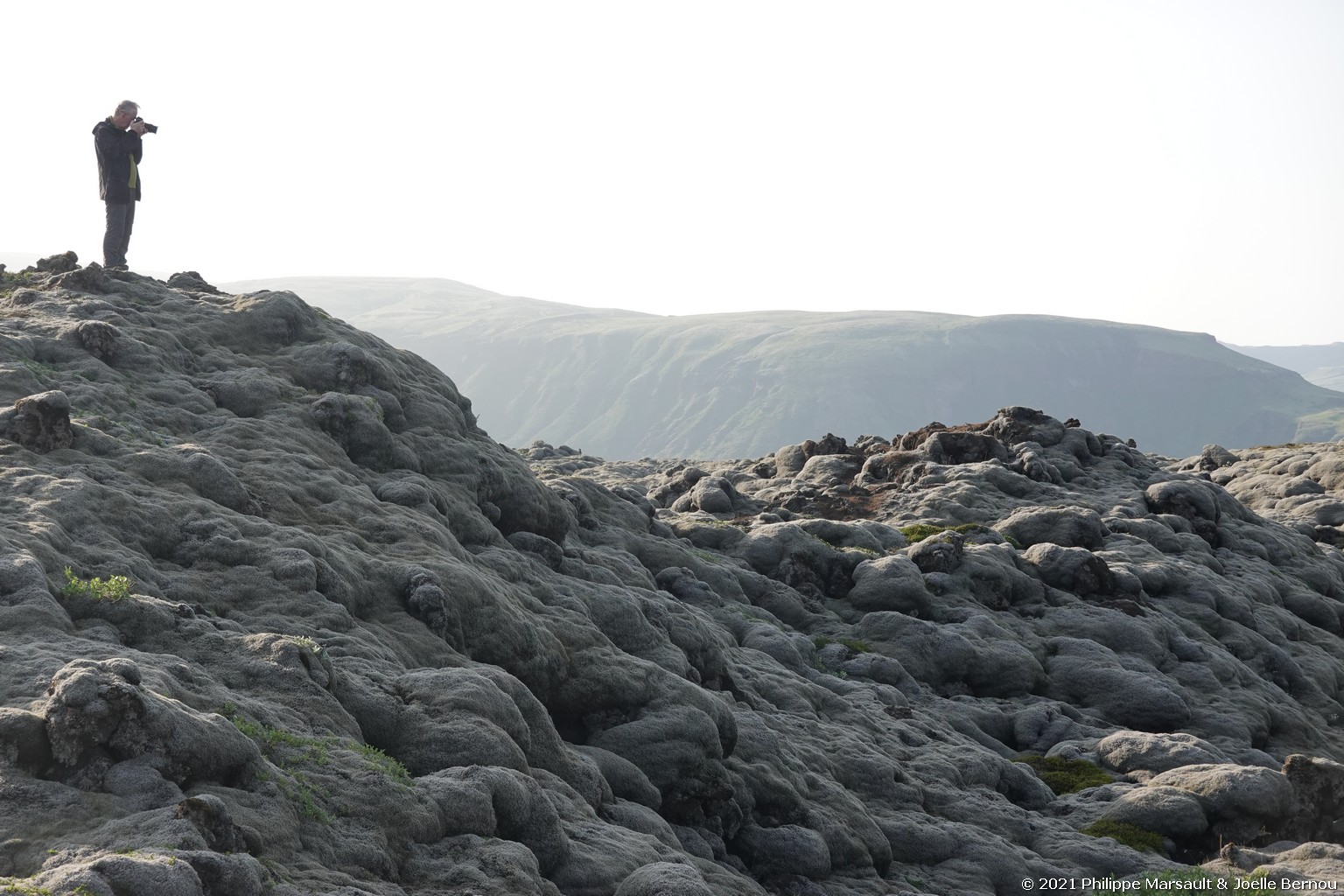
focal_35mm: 76
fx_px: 2837
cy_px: 448
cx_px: 672
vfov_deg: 17.9
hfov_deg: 26.7
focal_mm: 27.98
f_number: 4
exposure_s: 1/800
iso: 250
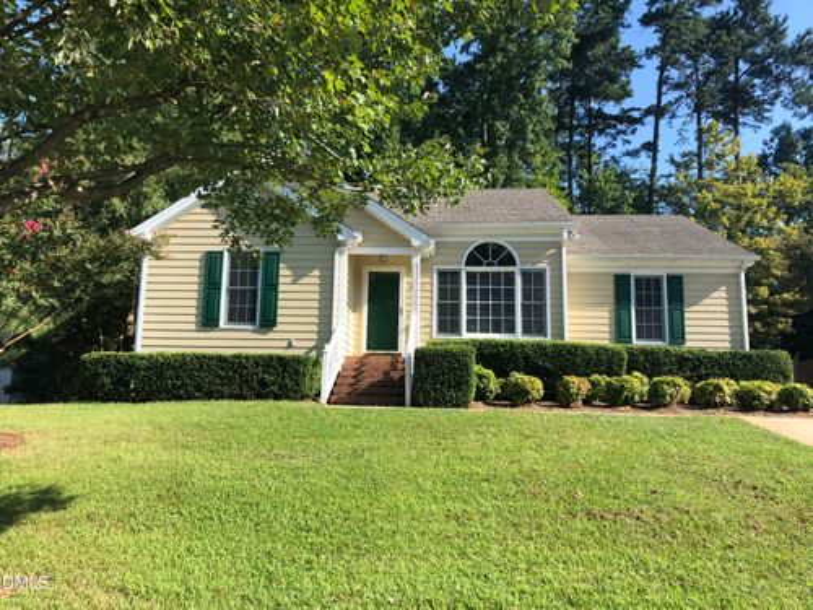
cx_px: 406
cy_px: 305
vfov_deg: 49.7
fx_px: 658
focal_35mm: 28
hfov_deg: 63.4
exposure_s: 1/867
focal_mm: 4
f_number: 1.8
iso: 20
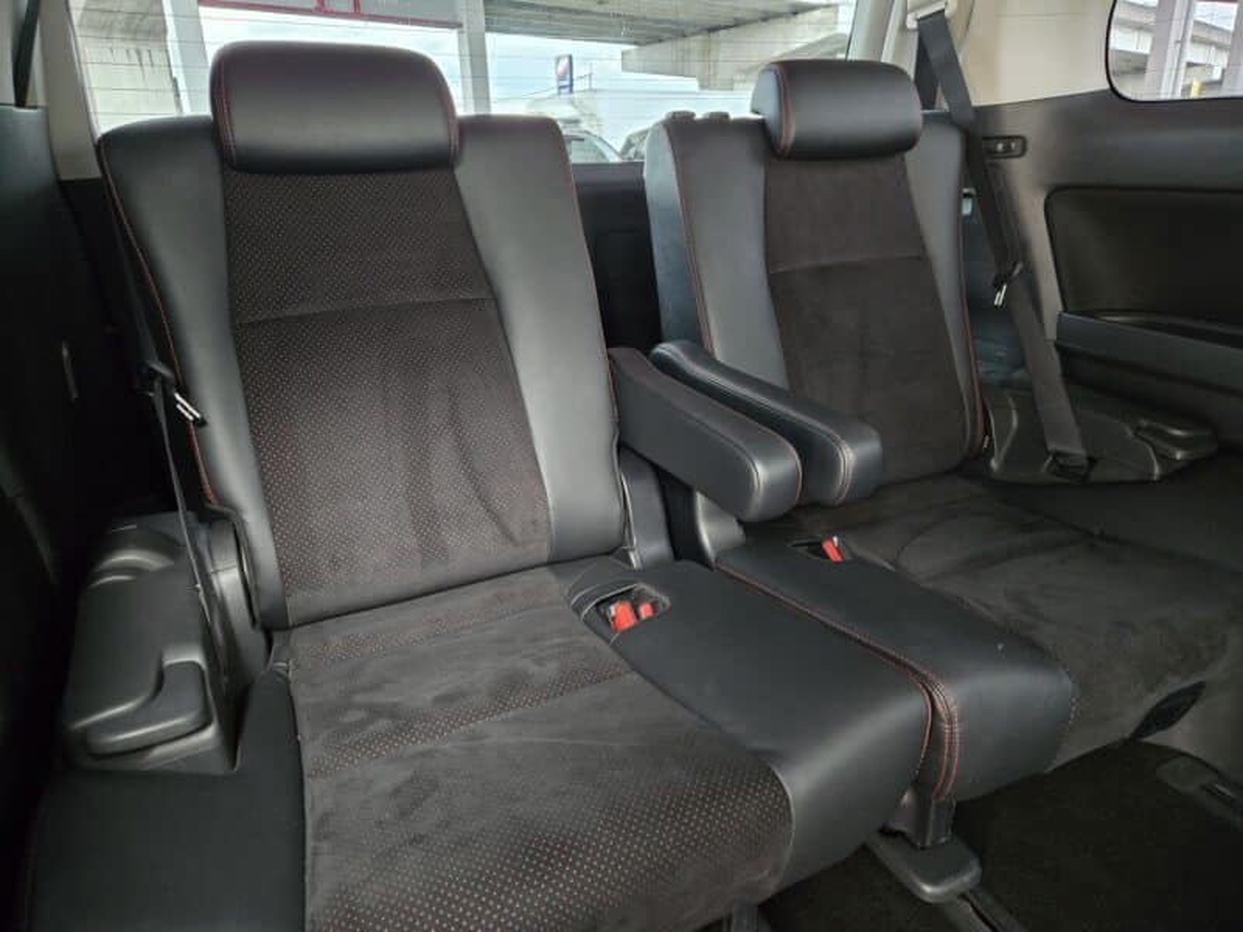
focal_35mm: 23
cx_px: 622
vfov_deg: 58.9
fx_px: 826
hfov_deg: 73.9
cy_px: 466
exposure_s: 1/33
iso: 1600
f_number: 1.8
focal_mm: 5.4
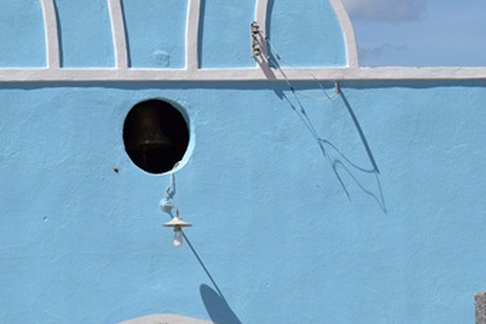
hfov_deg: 10.0
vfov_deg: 6.7
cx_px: 104
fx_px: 2780
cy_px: 97
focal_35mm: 206
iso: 200
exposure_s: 1/500
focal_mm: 52
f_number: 11
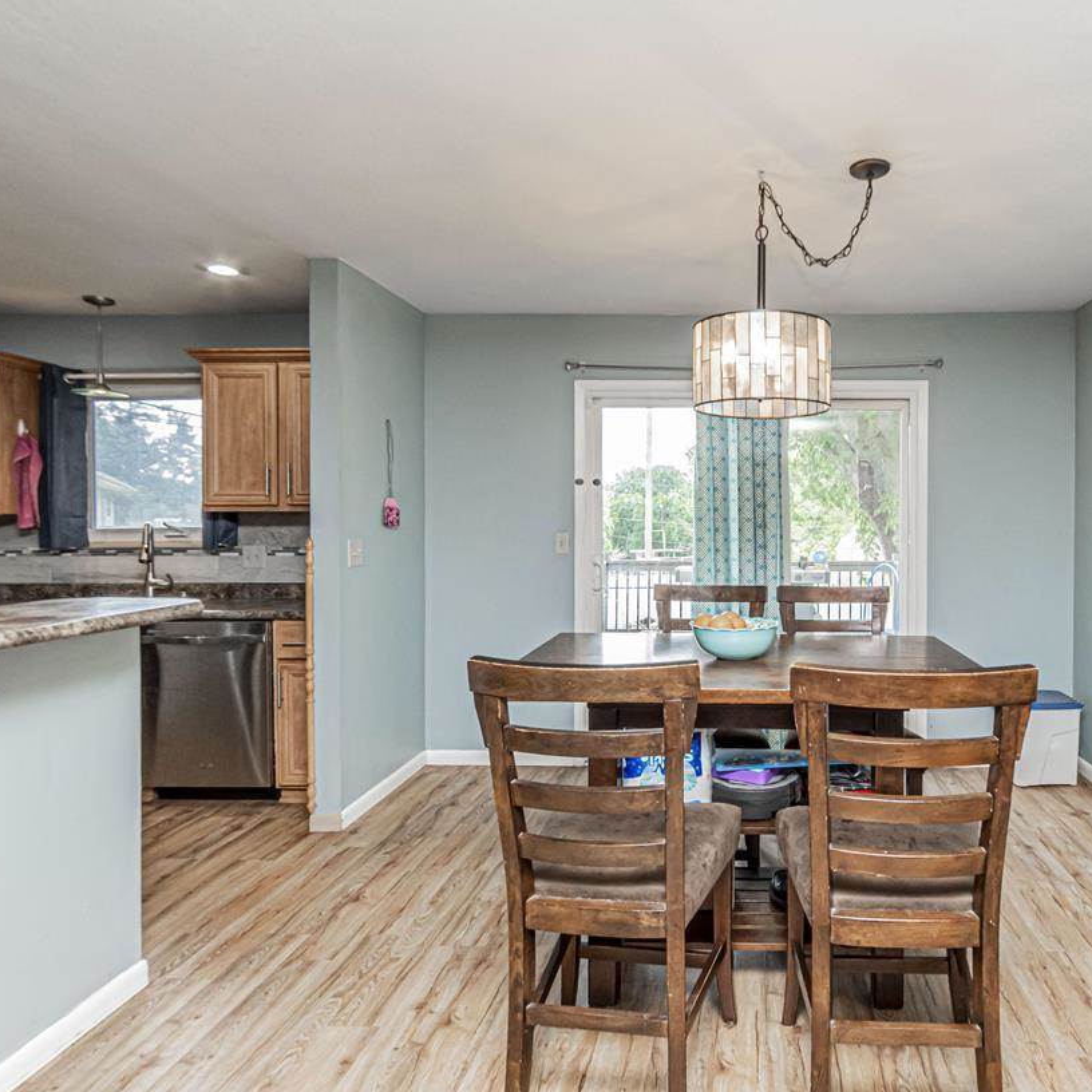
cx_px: 712
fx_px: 714
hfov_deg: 73.0
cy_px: 528
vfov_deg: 74.8
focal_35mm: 20
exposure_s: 1/60
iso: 1000
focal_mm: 10
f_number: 10
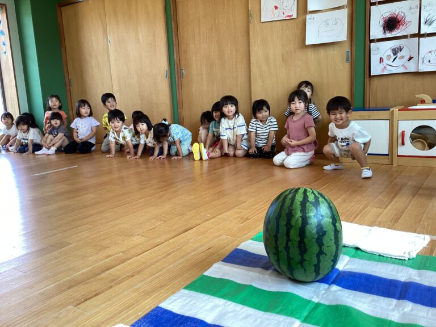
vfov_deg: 45.4
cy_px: 164
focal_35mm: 31
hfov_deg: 58.4
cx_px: 218
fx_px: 390
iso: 50
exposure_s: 1/60
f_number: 2.4
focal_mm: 3.3
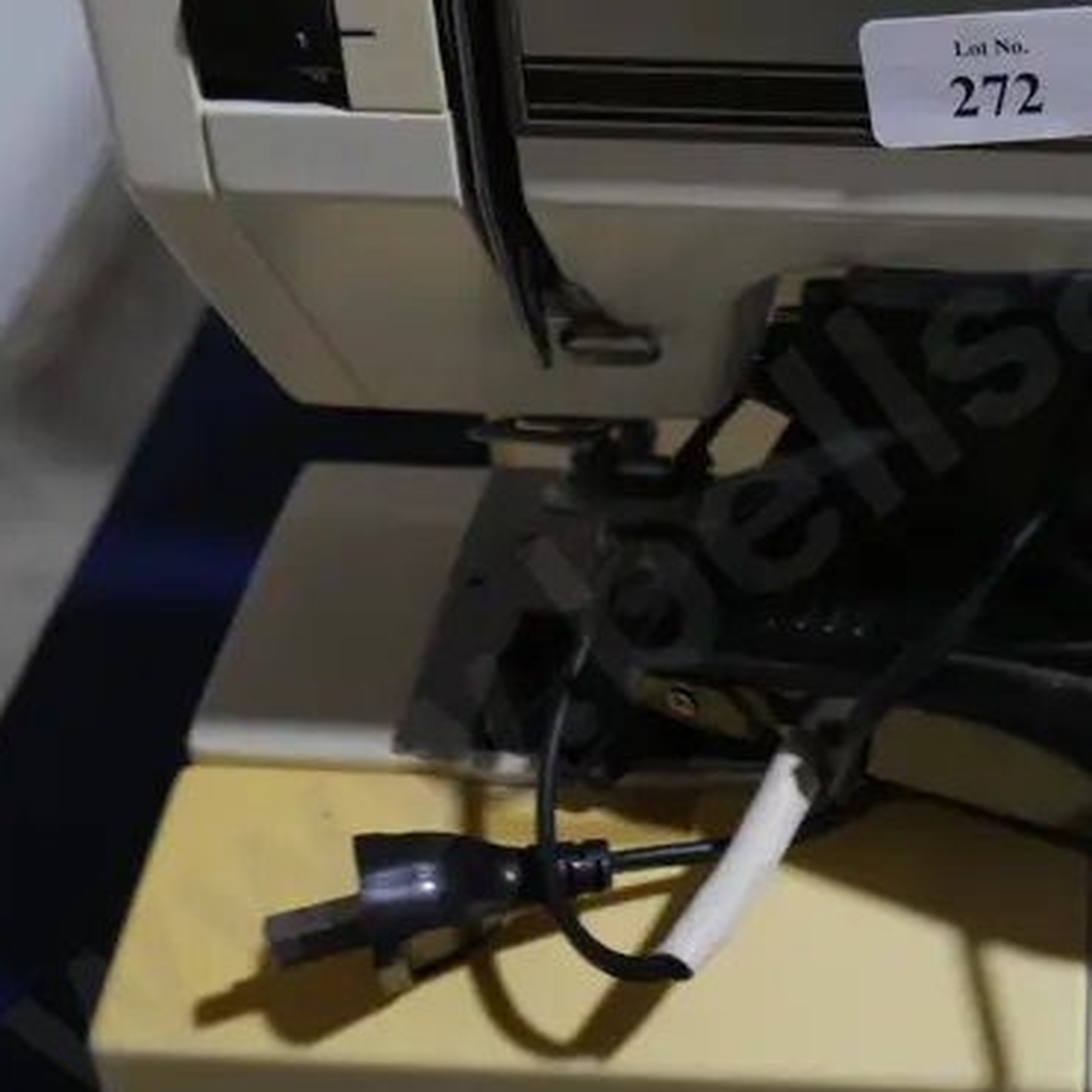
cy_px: 166
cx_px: 1236
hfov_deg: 21.0
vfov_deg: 21.8
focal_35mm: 78
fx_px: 2784
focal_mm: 16
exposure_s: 1/80
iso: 200
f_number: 3.6
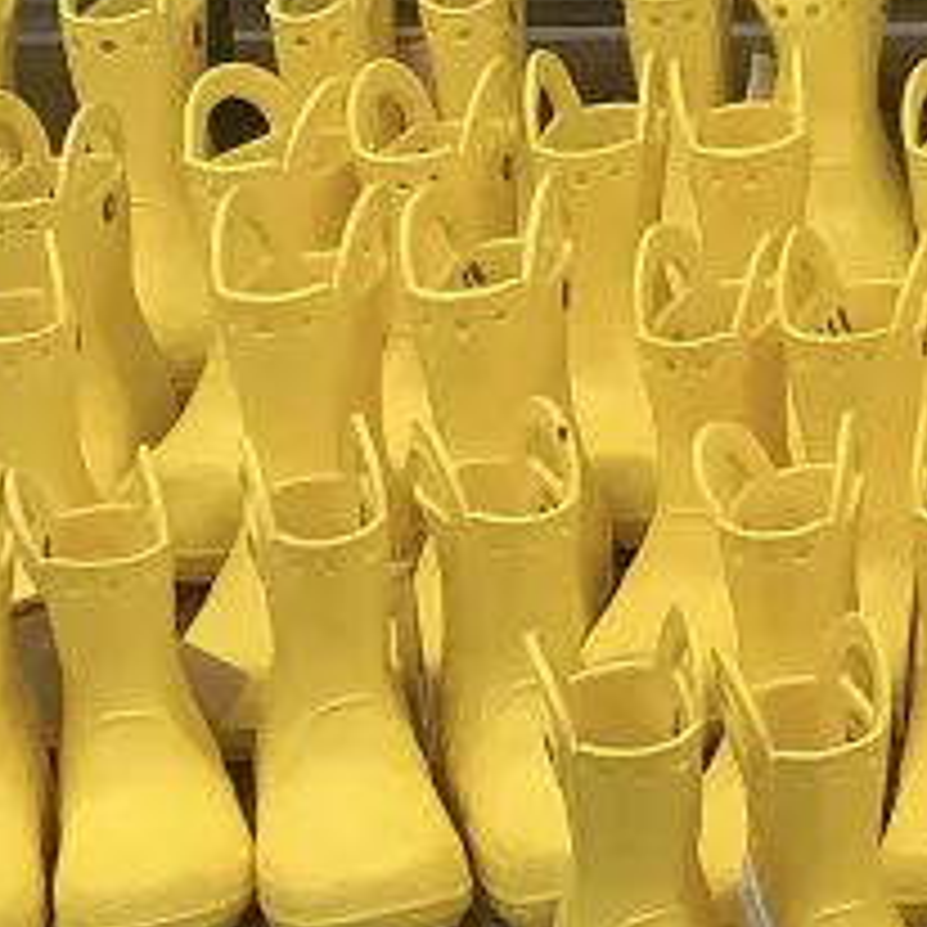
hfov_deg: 15.9
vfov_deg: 17.9
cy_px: 171
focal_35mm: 96
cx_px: 1570
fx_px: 2909
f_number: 2.4
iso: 80
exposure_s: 1/50
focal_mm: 3.3
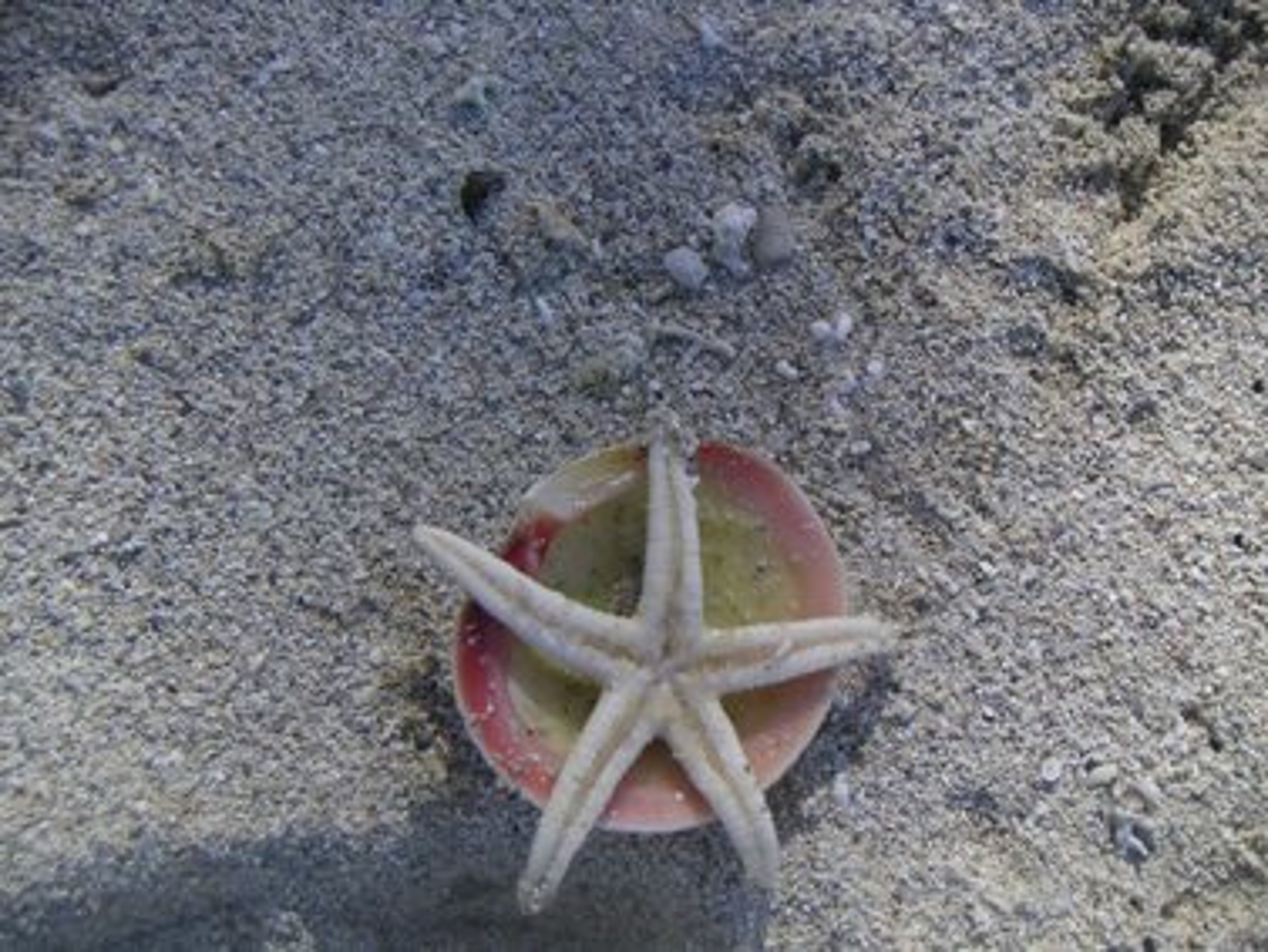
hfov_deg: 40.4
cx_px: 634
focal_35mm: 47
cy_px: 476
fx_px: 1722
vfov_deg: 30.9
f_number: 2.9
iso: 50
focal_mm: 7.3
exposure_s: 1/750
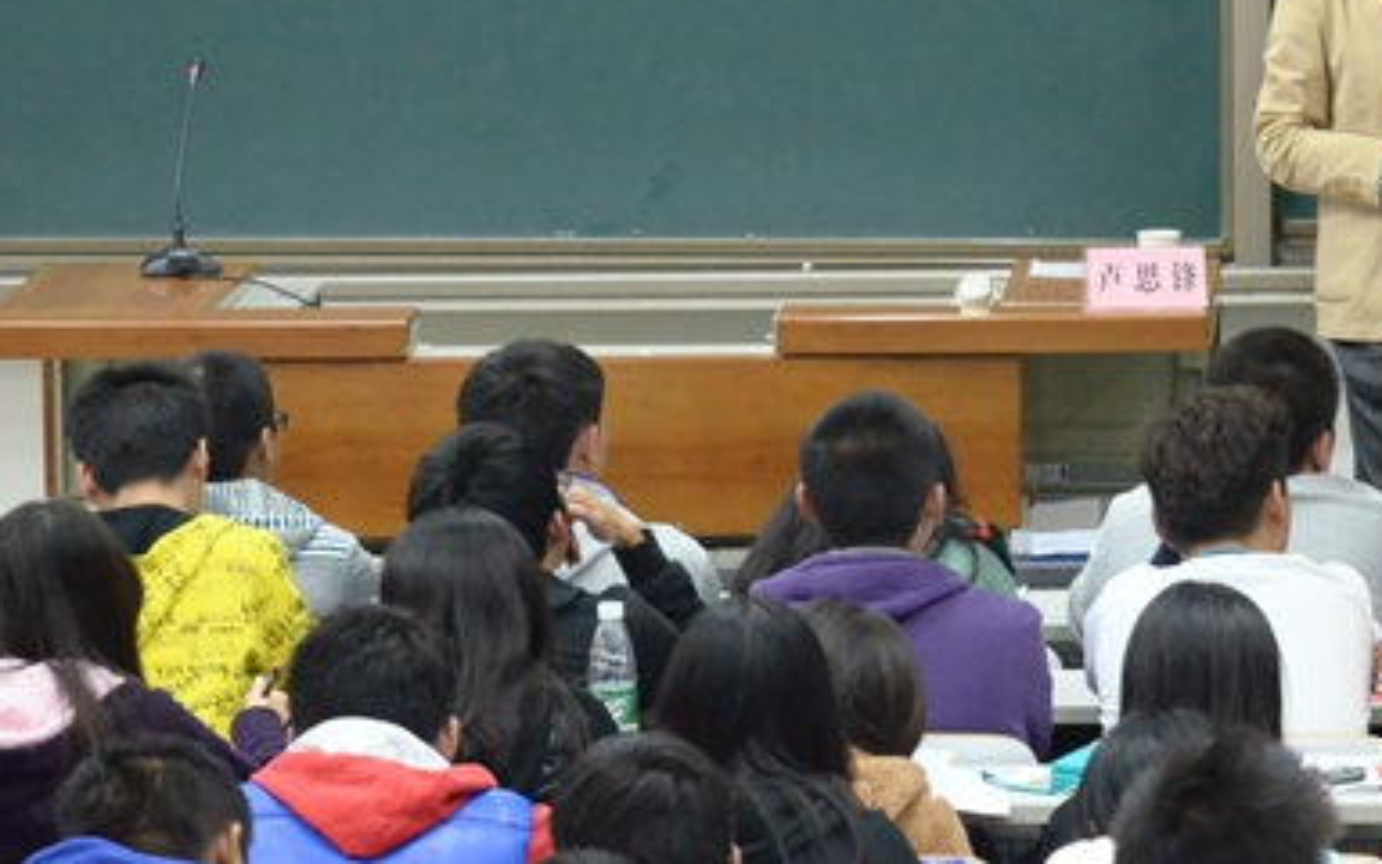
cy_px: -22
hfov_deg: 8.4
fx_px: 9341
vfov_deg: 5.3
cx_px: 1375
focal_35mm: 248
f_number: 5.6
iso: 3200
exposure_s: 1/50
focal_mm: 78
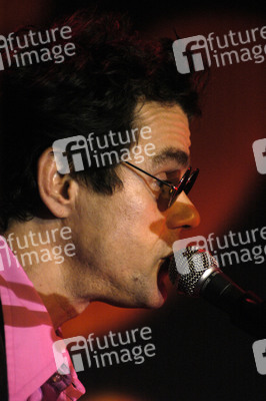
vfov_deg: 10.6
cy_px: 200
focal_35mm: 195
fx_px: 2165
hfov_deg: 7.0
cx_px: 133
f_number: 4.5
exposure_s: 1/50
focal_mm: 130
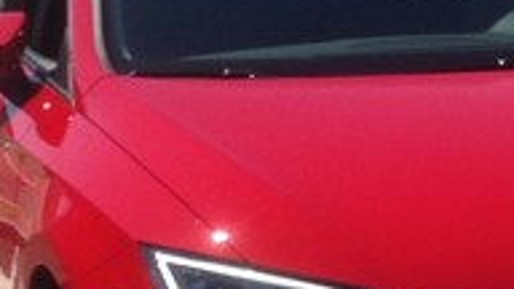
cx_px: 707
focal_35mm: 150
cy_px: 144
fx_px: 2044
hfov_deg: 13.7
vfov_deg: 8.1
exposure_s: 1/1550
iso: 50
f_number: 2.4
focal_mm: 4.12
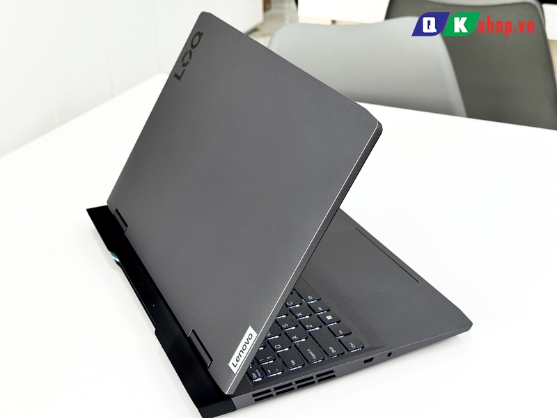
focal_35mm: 48
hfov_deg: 39.7
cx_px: 278
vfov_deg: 30.3
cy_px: 209
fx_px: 772
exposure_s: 1/126
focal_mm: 6.76
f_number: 1.78
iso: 64
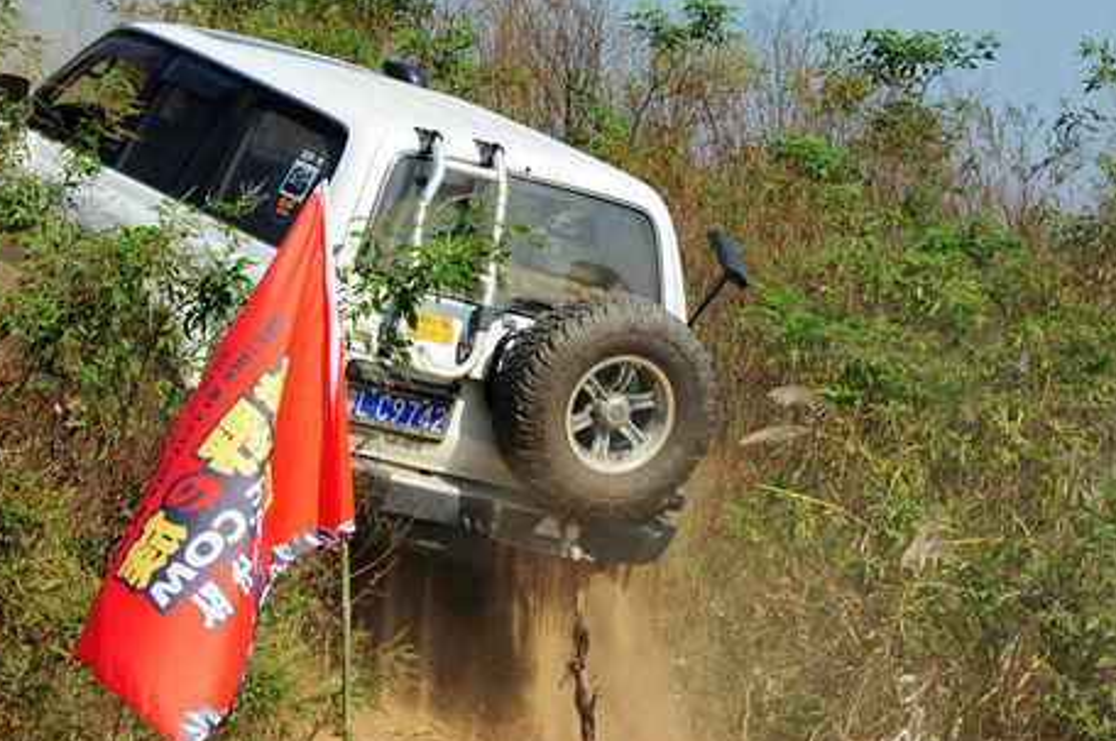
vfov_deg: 4.8
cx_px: 350
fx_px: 8794
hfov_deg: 7.3
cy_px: 207
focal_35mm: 284
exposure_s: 1/400
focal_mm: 185
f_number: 14
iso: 400
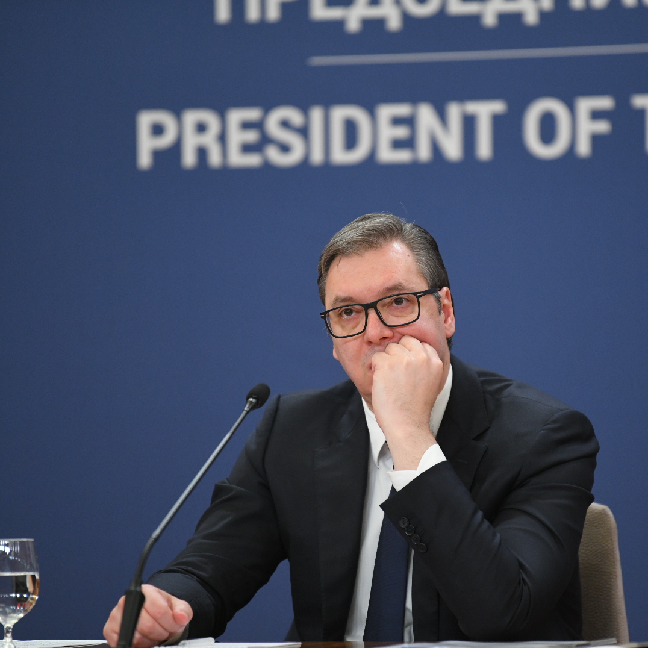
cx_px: 410
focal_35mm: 256
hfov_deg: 6.8
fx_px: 5422
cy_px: 323
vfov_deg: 6.8
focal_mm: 200
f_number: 2.8
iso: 2500
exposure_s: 1/500
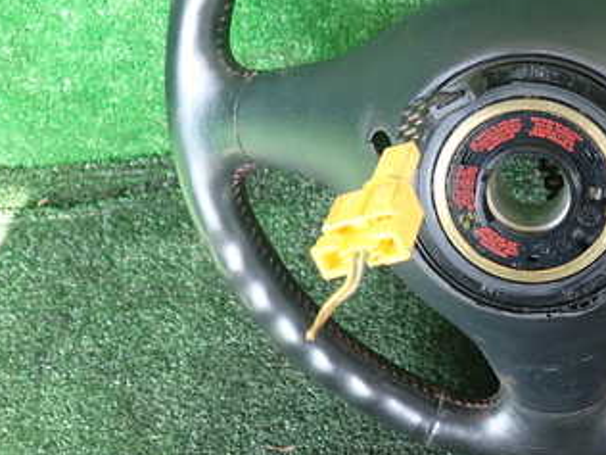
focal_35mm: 57
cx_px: 524
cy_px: 48
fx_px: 998
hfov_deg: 32.4
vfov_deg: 24.9
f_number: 2.3
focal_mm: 5.4
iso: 200
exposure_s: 1/60
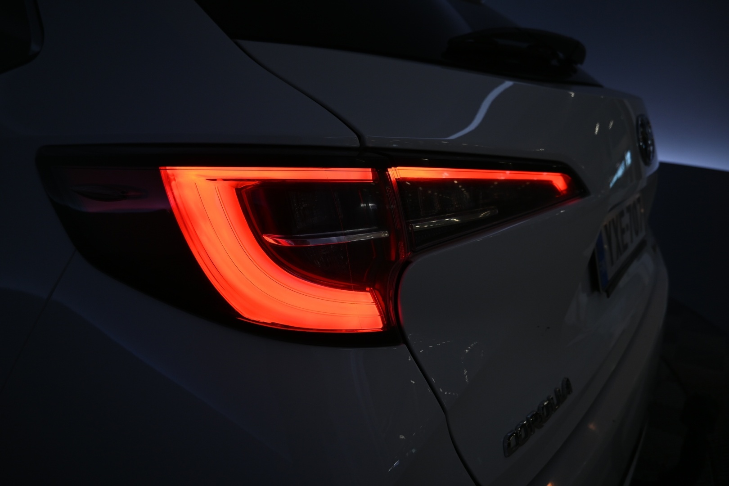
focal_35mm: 24
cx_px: 364
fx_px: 486
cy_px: 243
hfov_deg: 73.7
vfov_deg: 53.1
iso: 220
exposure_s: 1/250
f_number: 4
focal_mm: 16
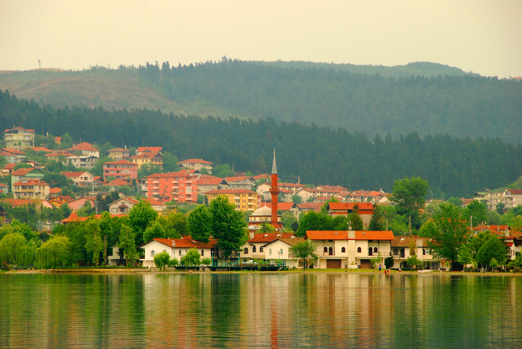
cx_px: 261
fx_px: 3266
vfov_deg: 6.1
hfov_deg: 9.1
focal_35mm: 225
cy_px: 174
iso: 160
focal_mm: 150
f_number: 11
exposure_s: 1/125
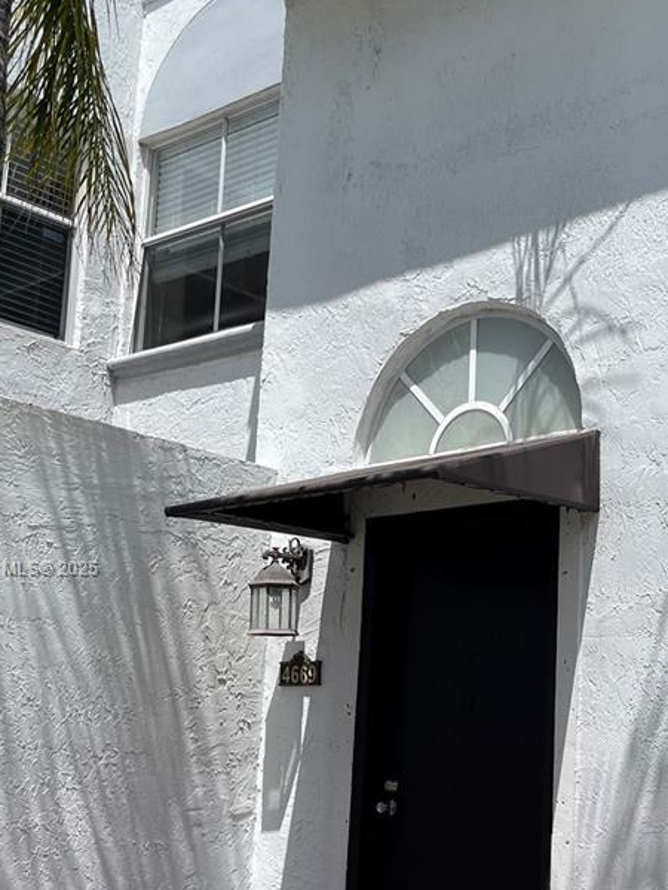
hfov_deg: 28.7
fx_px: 1286
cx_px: 494
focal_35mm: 50
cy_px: 570
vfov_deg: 37.9
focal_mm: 5.1
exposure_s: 1/4902
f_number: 1.6
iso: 32
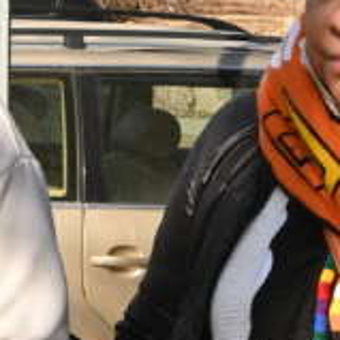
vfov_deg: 7.6
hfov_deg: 7.6
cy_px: 304
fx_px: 2567
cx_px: 289
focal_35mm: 231
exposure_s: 1/320
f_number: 10
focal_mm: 24
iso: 250
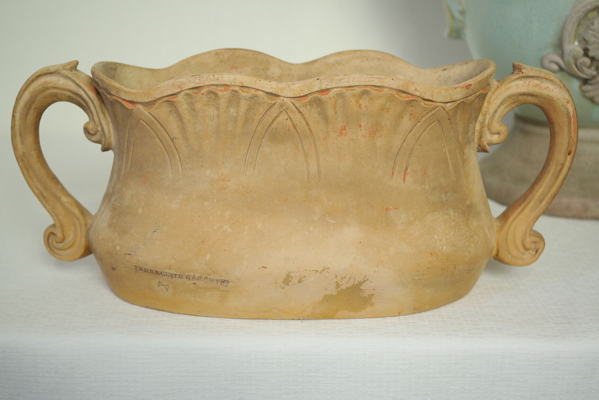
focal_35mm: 53
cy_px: 200
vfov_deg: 25.5
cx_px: 300
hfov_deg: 37.5
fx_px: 882
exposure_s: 1/30
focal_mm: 35
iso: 400
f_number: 6.3
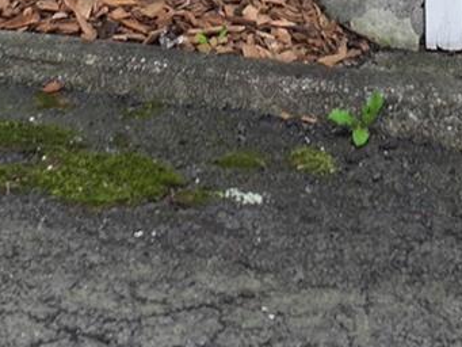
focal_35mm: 144
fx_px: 1923
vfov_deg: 9.1
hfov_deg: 13.6
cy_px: -544
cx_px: 390
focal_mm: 12.29
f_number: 2.8
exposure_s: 1/500
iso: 150
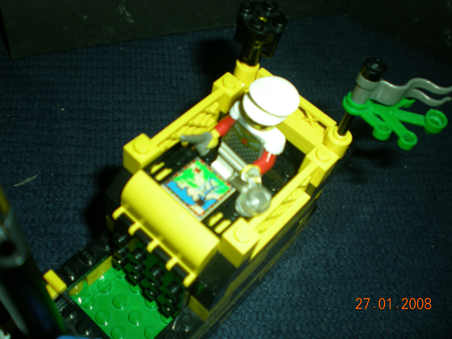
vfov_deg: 37.7
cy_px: 170
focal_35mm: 38
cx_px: 226
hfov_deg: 49.0
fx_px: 496
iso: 50
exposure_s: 1/60
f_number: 3.1
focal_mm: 6.3
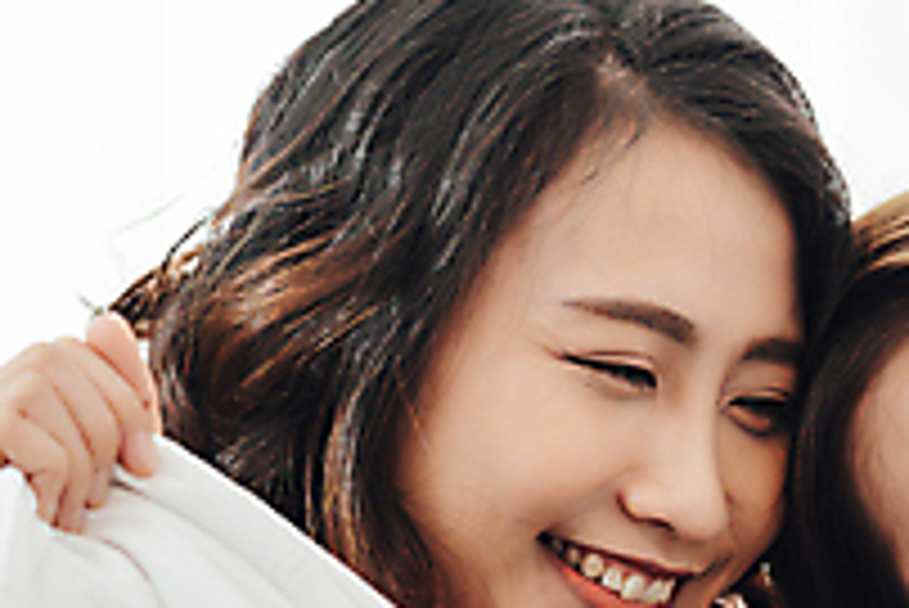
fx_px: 6367
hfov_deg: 8.1
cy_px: 252
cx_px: 1089
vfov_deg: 5.5
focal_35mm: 252
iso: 200
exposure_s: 1/125
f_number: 3.5
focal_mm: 85
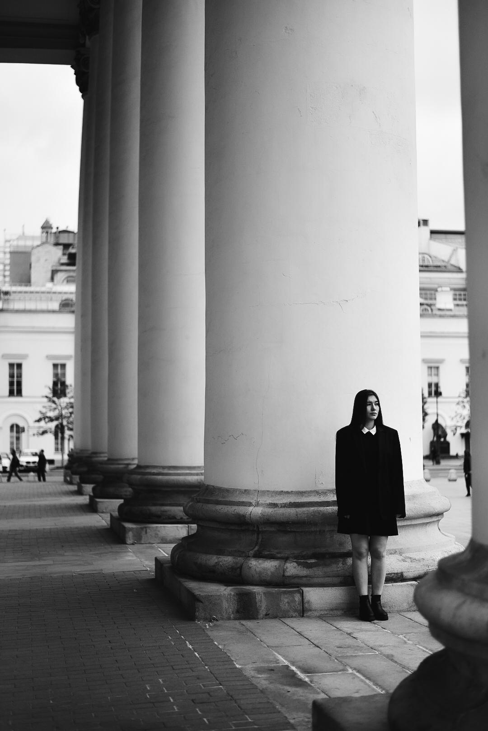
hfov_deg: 27.0
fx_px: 1017
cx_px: 244
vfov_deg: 39.6
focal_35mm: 50
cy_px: 366
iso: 400
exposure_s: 1/4000
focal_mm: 50
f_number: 1.8
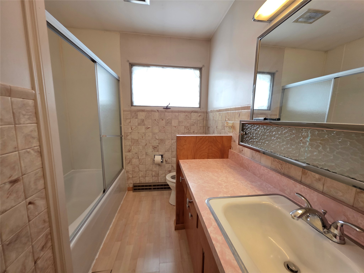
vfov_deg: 89.9
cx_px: 182
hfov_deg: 106.2
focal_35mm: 13
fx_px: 137
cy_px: 136
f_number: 1.9
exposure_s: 1/60
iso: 200
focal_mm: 2.2
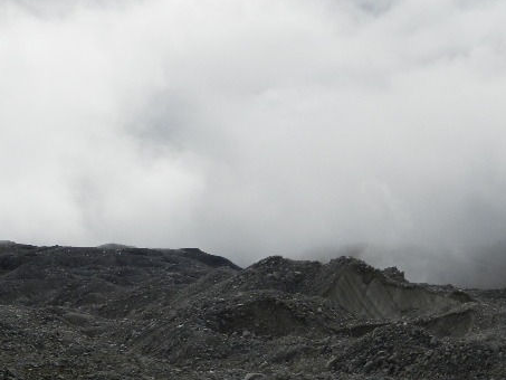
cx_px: 313
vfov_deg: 12.3
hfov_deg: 16.4
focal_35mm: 120
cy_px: 99
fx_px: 1755
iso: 160
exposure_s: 1/800
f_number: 9.2
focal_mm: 12.3
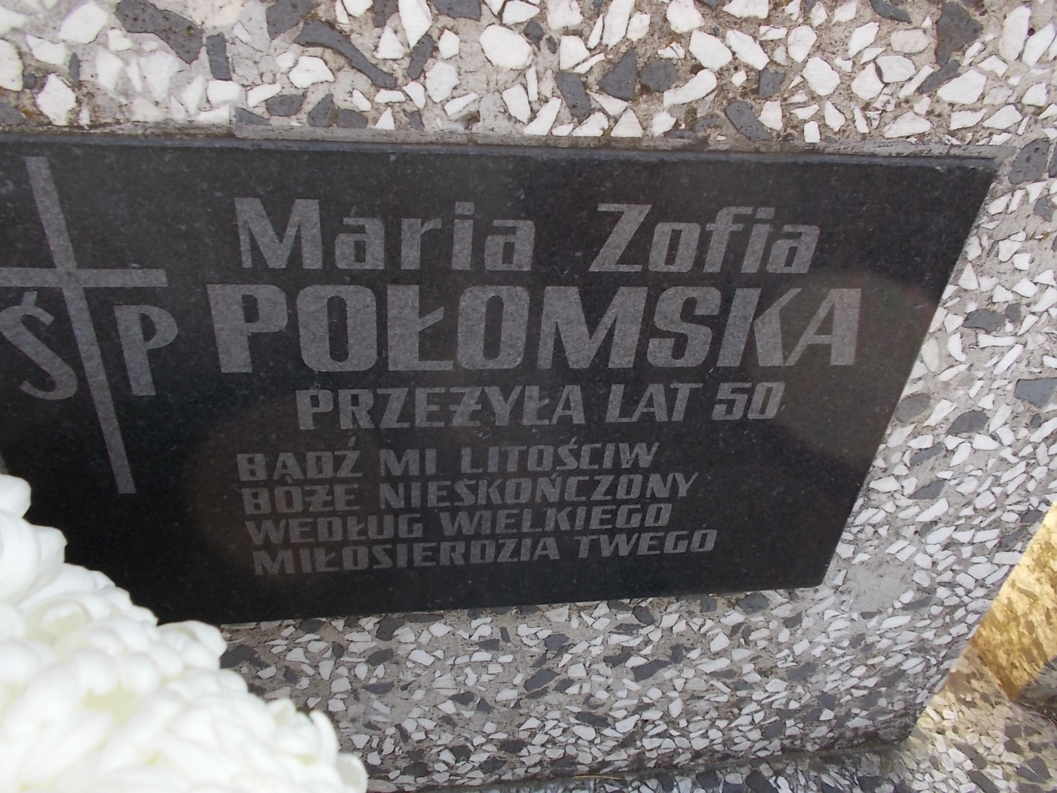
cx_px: 528
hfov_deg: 60.0
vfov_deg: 46.8
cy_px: 396
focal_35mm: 30
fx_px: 916
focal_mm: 5.3
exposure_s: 1/100
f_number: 3.4
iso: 80
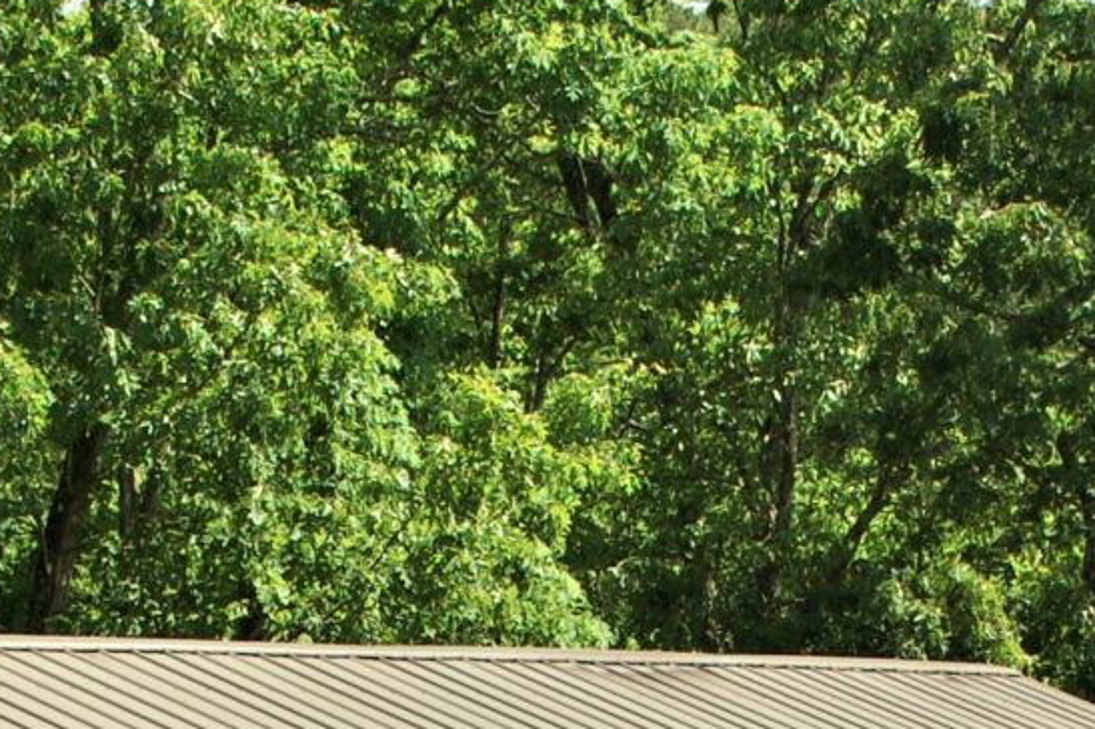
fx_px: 4951
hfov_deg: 12.6
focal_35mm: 163
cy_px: 1174
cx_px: 456
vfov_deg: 8.2
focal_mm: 29
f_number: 7.1
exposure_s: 1/200
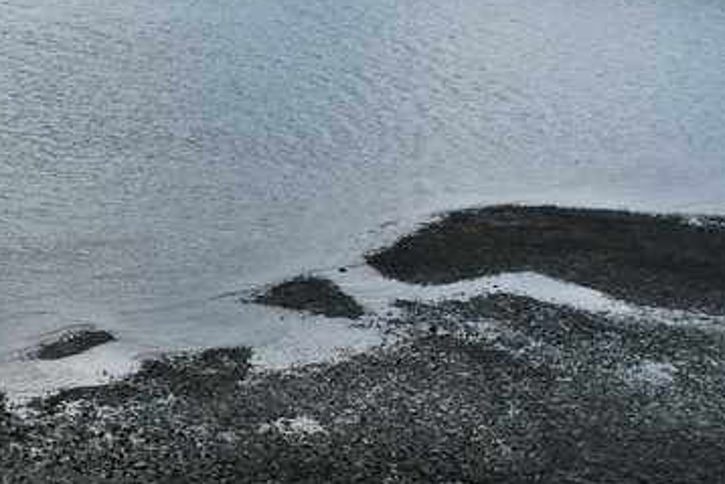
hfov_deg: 20.3
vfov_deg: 15.9
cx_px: -356
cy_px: 303
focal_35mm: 86
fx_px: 1733
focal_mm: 8.38
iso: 110
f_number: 2.8
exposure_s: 1/2500
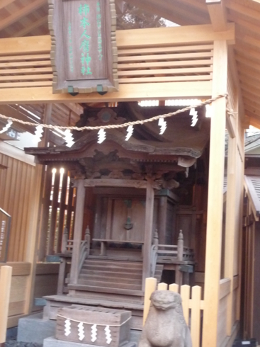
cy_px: 160
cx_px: 113
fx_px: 491
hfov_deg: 29.6
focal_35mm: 49
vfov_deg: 38.9
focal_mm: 5
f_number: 3.4
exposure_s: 1/25
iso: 400
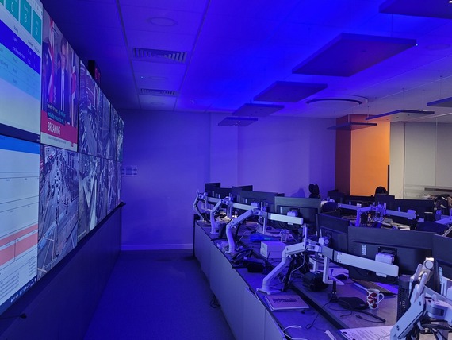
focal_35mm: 26
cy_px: 170
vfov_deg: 53.1
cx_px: 226
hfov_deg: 67.3
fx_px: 340
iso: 160
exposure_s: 1/40
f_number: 1.8
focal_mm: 5.4
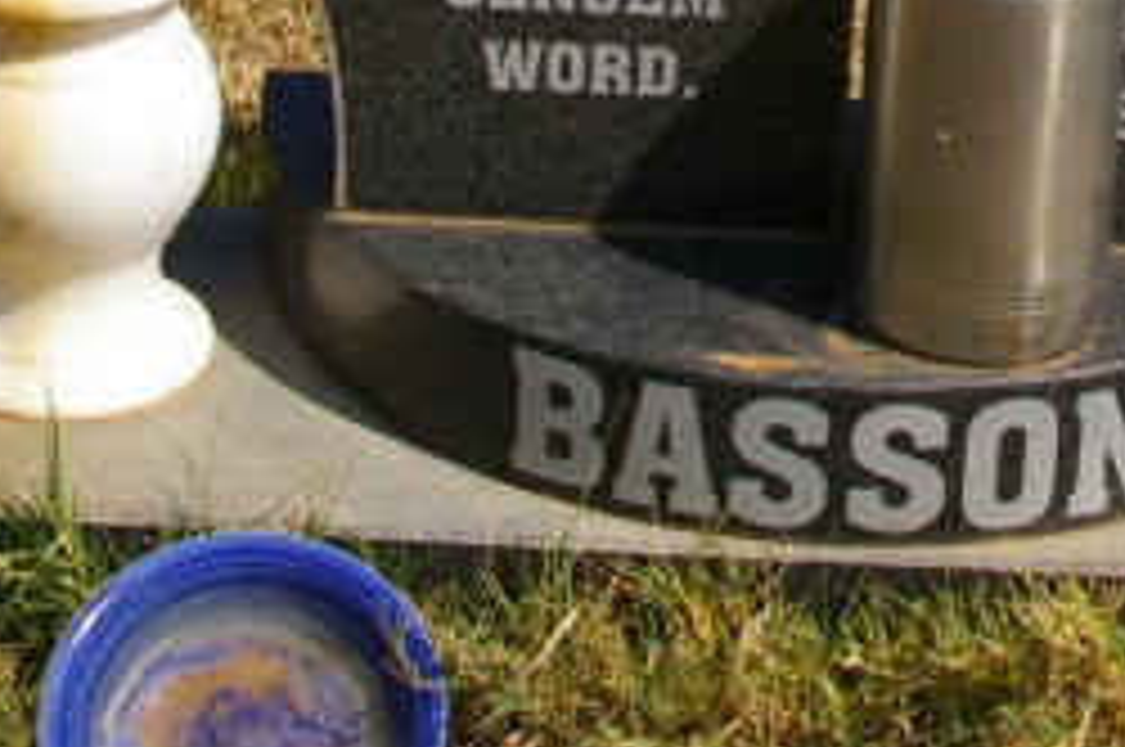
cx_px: 1017
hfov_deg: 15.7
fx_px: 4022
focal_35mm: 129
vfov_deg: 10.1
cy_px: -558
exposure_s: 1/250
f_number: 11
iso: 200
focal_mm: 23
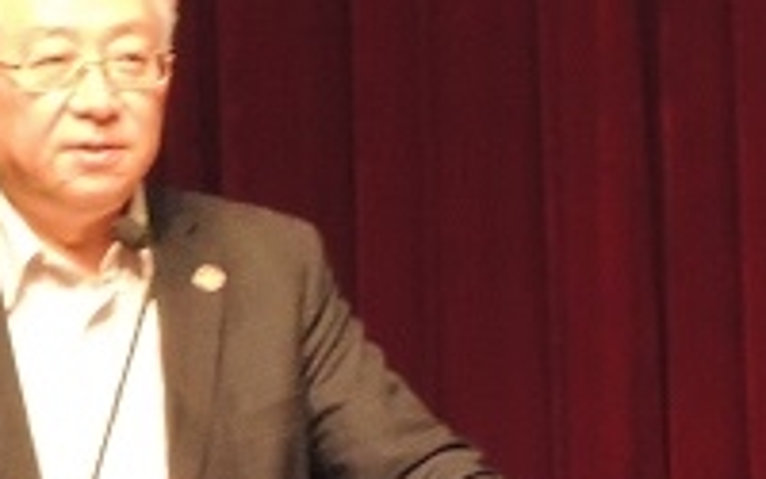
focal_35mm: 490
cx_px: 429
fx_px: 10229
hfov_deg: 4.3
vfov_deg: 2.7
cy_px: 697
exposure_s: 1/8
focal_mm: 17.9
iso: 800
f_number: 5.5
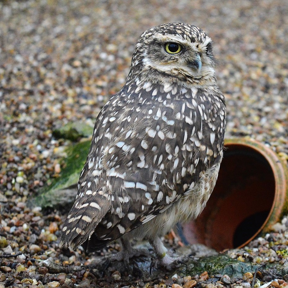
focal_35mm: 106
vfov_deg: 16.5
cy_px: 144
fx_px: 994
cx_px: 209
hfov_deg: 16.4
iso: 3200
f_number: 5.6
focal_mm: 55
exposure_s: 1/400
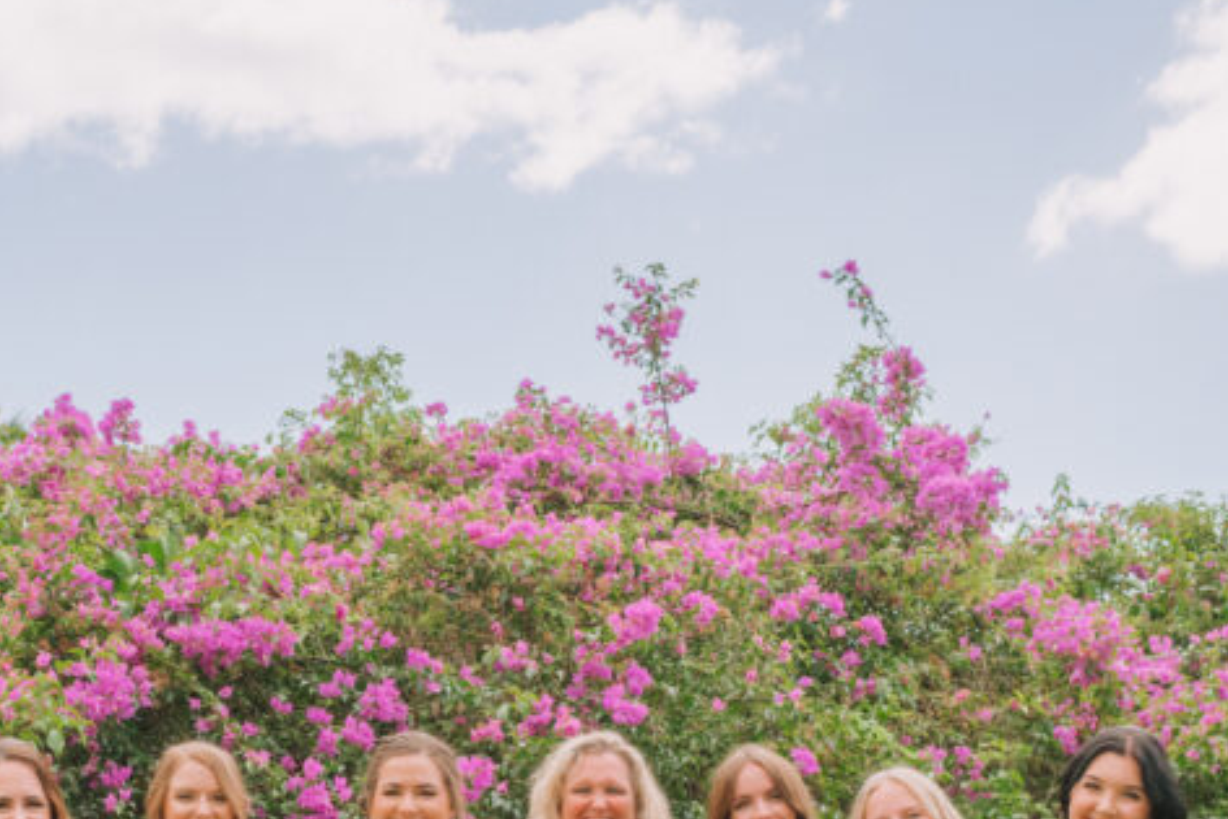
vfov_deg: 17.4
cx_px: 325
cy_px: 875
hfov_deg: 26.3
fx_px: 2593
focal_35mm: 76
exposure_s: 1/1250
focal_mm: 35
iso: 320
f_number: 8
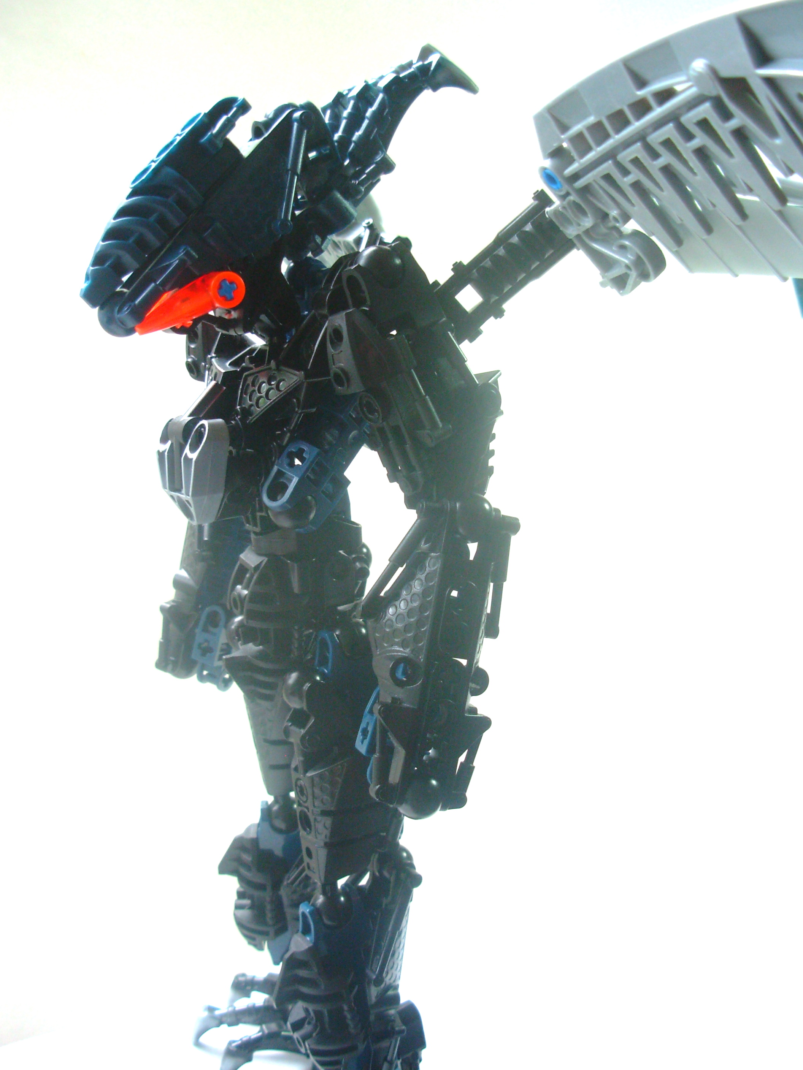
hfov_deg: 37.7
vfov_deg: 49.0
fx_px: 1175
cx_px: 402
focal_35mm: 38
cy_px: 535
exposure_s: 1/32
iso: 89
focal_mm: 6.3
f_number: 2.9
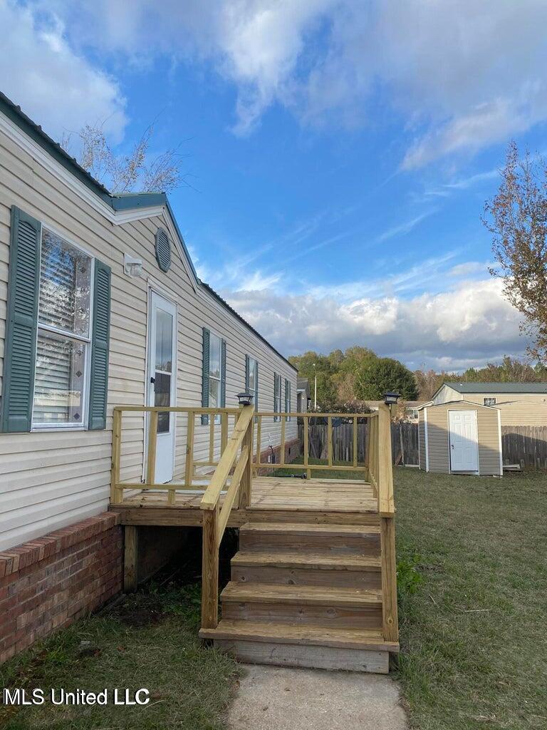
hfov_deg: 53.1
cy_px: 365
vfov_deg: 67.3
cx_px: 274
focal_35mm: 26
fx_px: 548
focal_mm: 4.25
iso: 32
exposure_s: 1/1678
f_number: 1.8
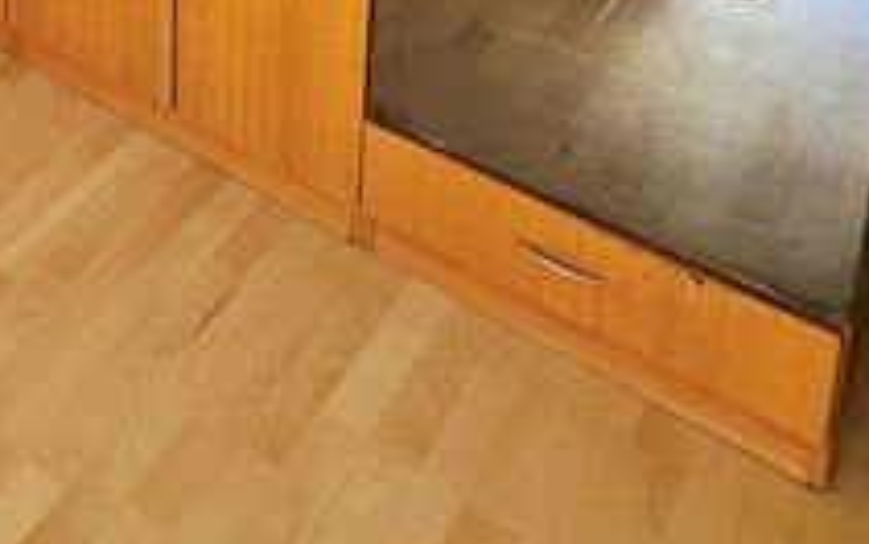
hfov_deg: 36.8
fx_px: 1090
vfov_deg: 20.6
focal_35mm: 46
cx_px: -80
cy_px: -408
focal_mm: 1.7
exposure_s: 1/50
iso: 160
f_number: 2.2
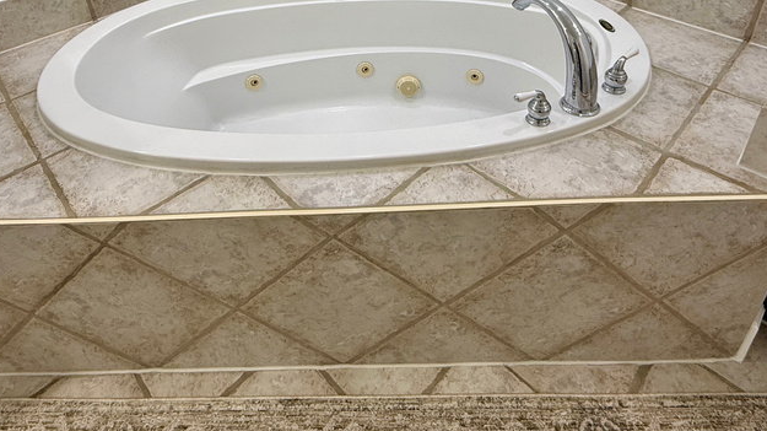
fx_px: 508
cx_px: 357
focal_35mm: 25
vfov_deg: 41.2
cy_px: 20
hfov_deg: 74.0
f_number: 2.2
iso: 64
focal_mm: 2.22
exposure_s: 1/120
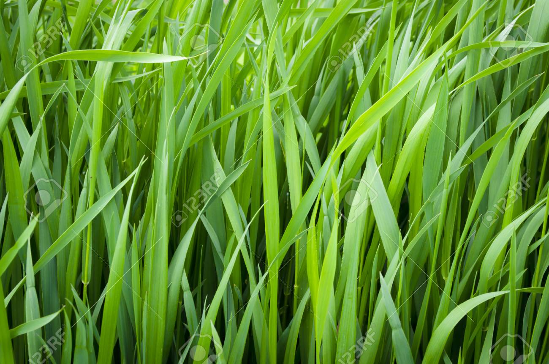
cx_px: 274
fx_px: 1256
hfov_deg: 24.7
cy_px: 182
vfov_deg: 16.5
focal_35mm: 82
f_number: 10
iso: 100
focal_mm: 55
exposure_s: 1/40
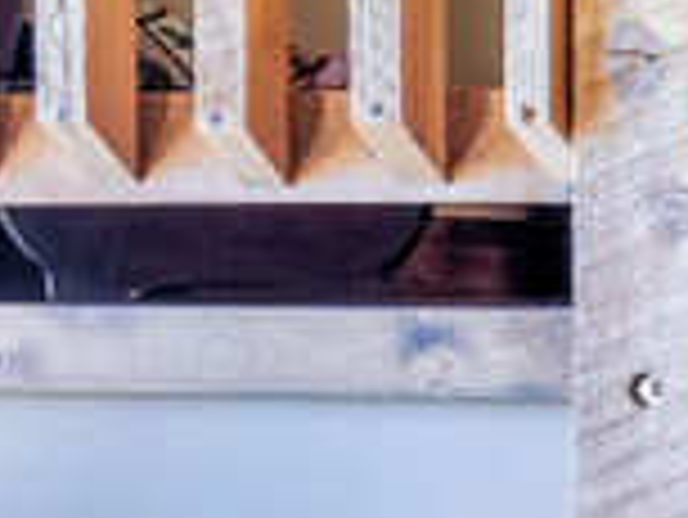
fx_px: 1790
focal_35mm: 90
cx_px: 1677
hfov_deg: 14.2
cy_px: 471
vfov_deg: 16.2
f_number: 8
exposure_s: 1/15
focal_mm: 14
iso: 400
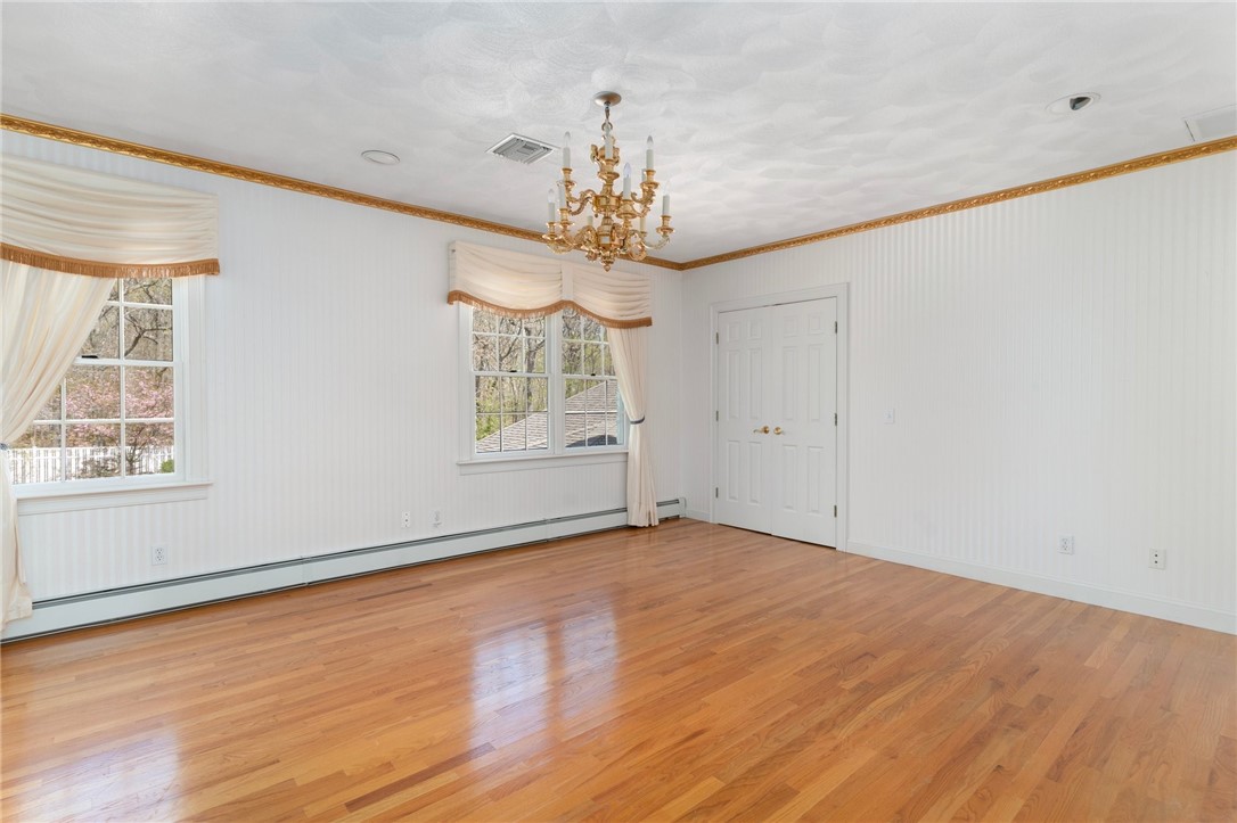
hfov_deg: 93.3
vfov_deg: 70.4
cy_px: 412
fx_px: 584
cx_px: 618
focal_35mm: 17
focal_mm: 17
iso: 800
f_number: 7.1
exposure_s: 1/8
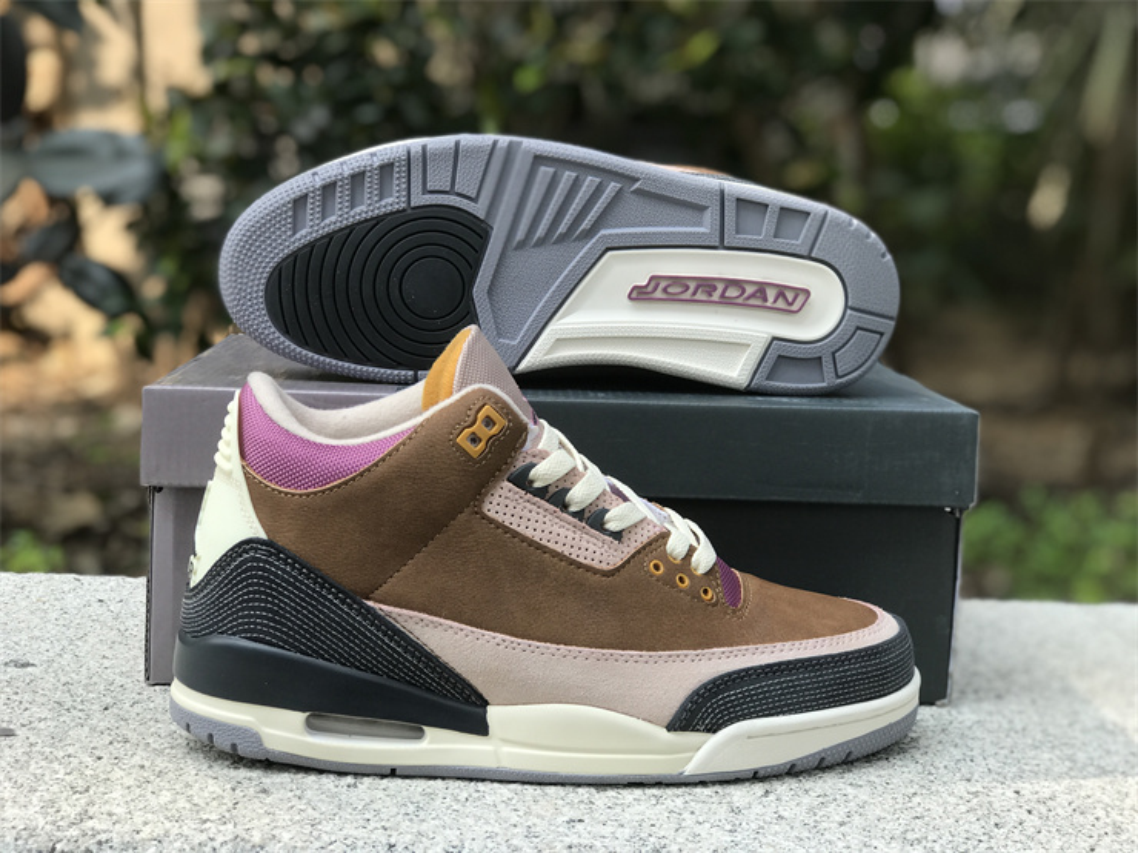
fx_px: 1874
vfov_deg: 25.7
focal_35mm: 57
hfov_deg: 33.8
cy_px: 426
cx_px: 569
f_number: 2.8
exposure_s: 1/242
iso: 20
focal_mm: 6.6
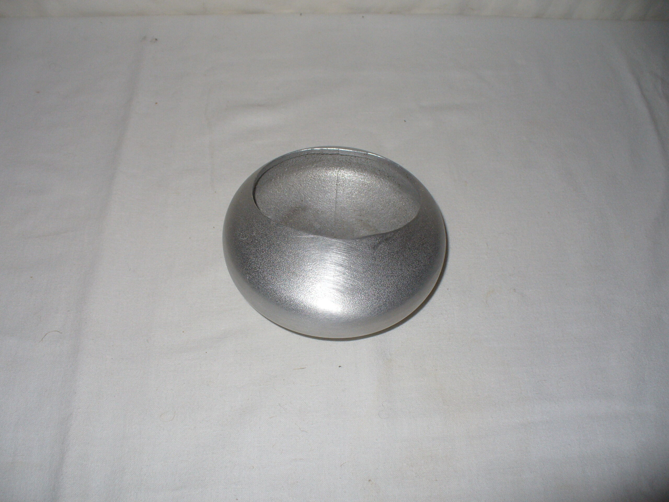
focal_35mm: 37
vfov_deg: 38.7
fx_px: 715
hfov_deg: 50.1
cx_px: 334
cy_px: 251
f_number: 2.8
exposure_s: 1/30
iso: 100
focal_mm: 6.1
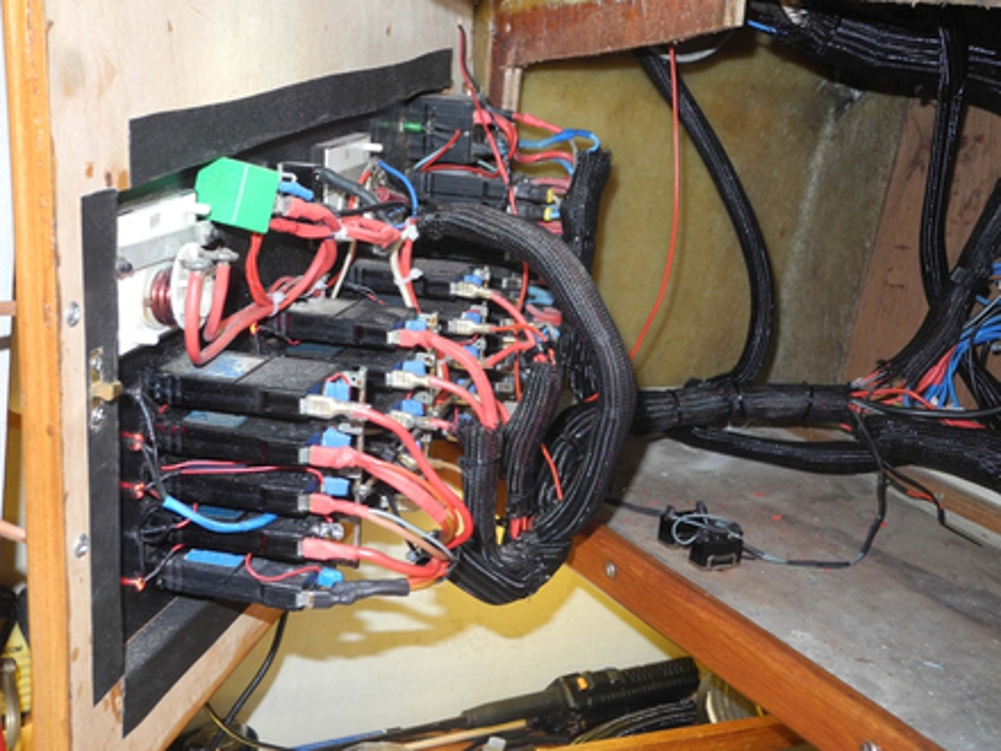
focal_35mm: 50
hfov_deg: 38.2
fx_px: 1446
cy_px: 376
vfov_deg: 29.1
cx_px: 500
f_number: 3.5
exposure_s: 1/30
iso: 200
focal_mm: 10.7
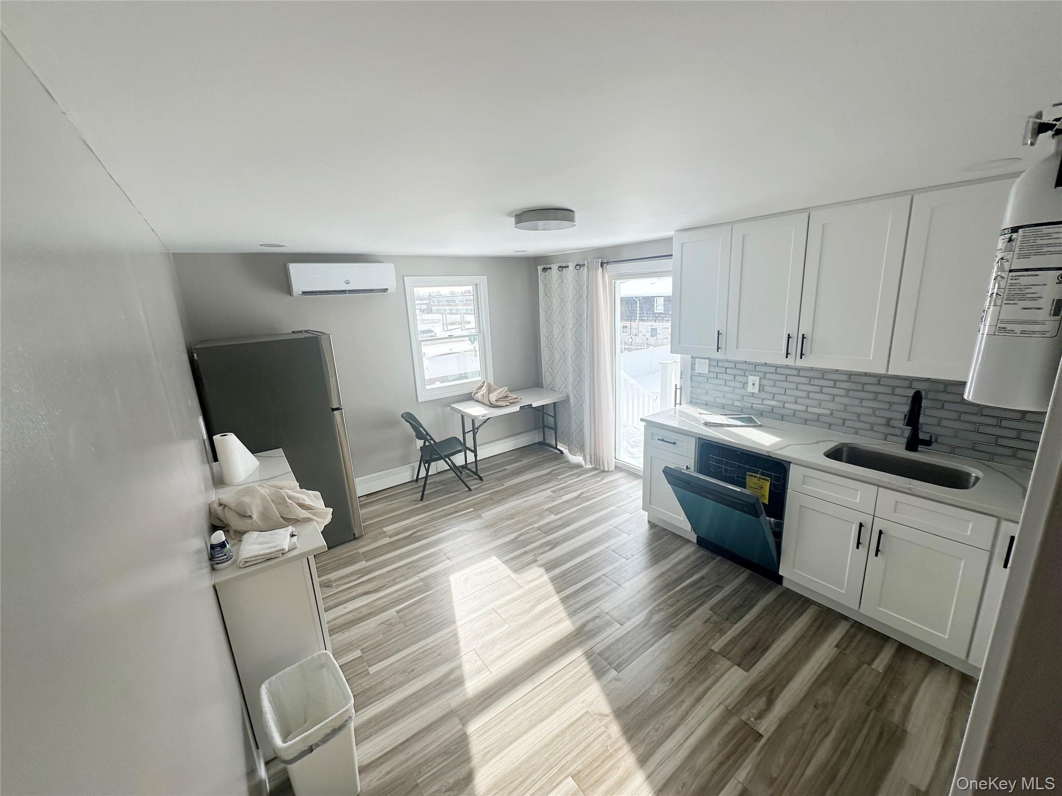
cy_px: 398
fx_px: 430
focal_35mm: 14
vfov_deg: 85.7
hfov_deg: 102.1
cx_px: 531
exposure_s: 1/333
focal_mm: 2.22
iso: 40
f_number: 2.2
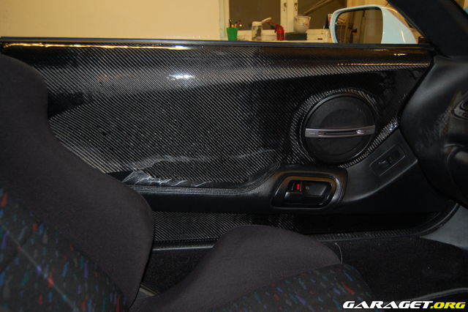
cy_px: 156
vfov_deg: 43.6
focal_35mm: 30
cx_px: 234
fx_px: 390
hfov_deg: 62.0
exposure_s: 1/60
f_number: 3.8
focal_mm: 20
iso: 400
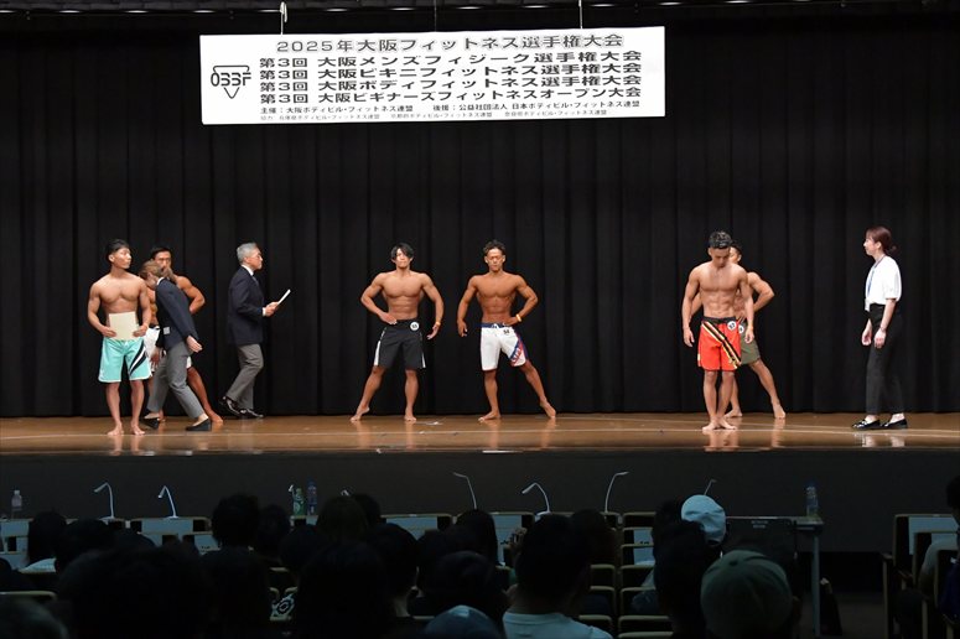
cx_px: 480
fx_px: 2319
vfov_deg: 15.7
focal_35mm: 87
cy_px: 320
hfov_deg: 23.4
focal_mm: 58
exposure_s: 1/400
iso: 6400
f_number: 5.6
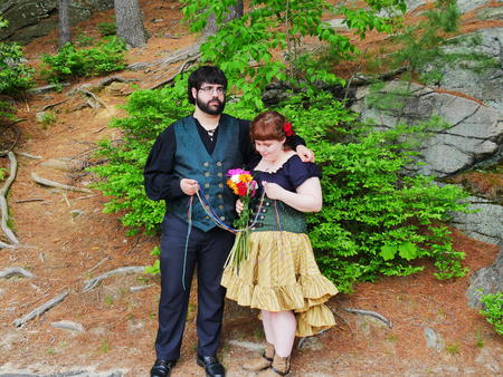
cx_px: 252
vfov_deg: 32.9
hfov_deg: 42.9
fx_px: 640
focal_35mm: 44
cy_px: 188
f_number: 5.6
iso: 200
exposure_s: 1/160
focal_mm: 22
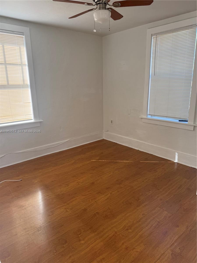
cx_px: 98
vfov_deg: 71.6
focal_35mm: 24
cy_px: 132
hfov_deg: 56.8
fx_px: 182
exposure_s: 1/255
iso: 100
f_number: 1.78
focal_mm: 6.76
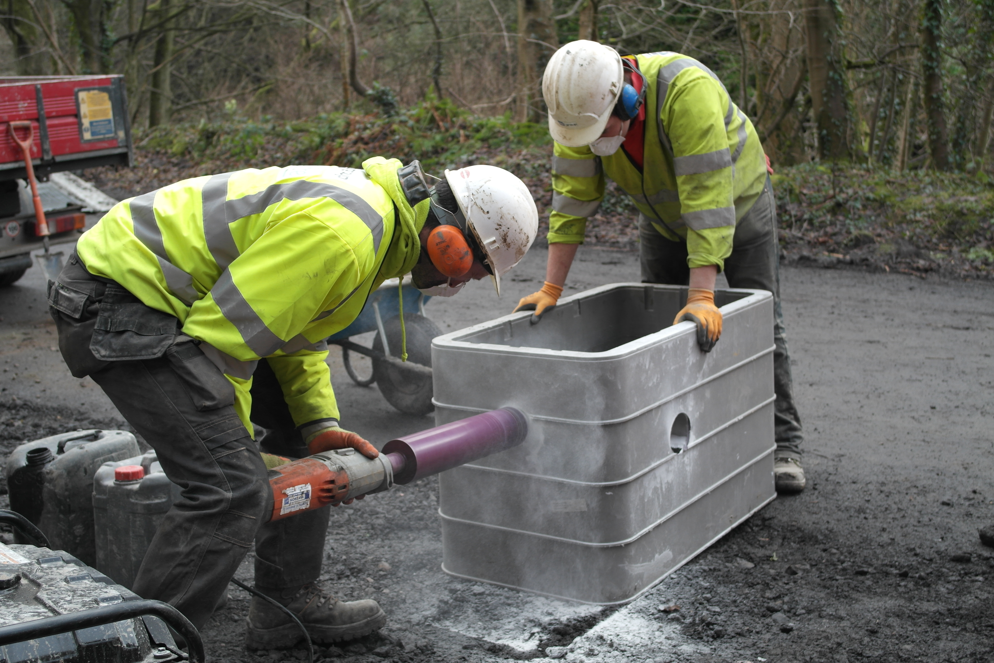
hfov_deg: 45.4
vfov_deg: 31.2
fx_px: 1187
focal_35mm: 43
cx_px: 497
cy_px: 332
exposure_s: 1/100
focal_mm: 28
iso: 100
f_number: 4
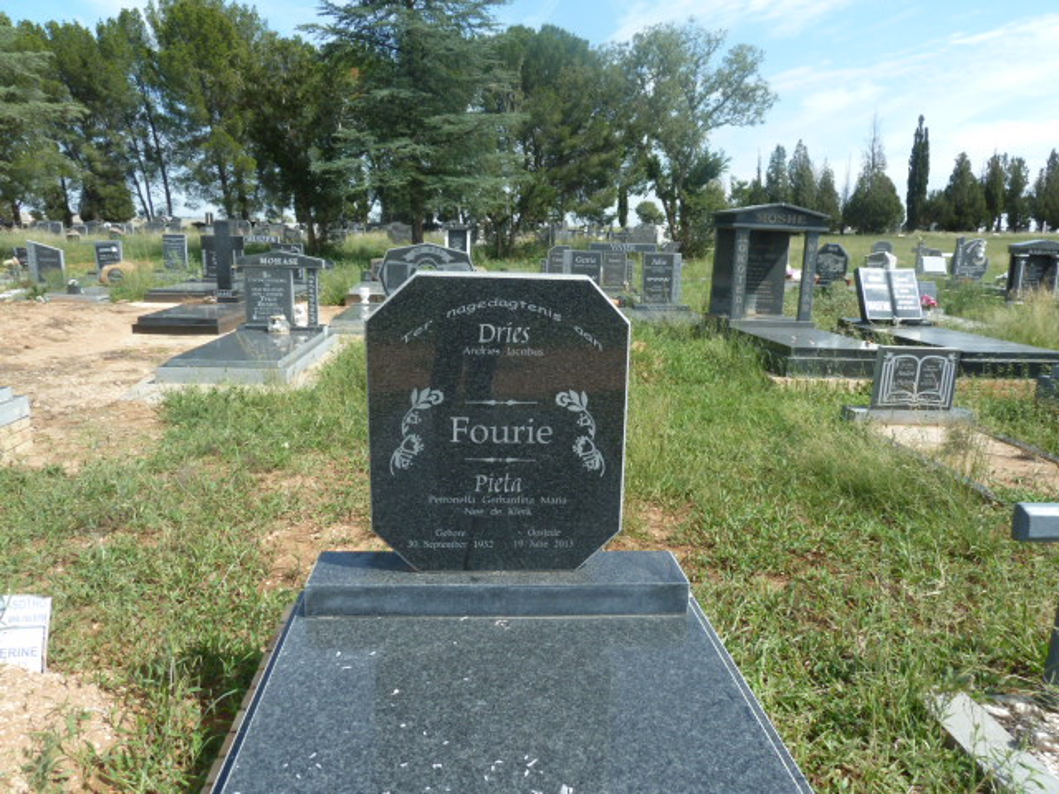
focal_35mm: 25
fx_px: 765
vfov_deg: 54.9
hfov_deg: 69.4
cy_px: 397
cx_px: 530
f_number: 4
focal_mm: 4.1
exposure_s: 1/320
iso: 80
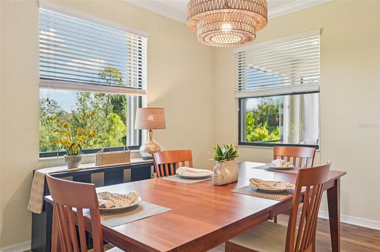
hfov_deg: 72.7
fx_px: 258
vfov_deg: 52.1
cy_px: 126
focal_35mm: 24
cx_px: 190
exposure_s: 1/60
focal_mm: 24.5
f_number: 8
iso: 400
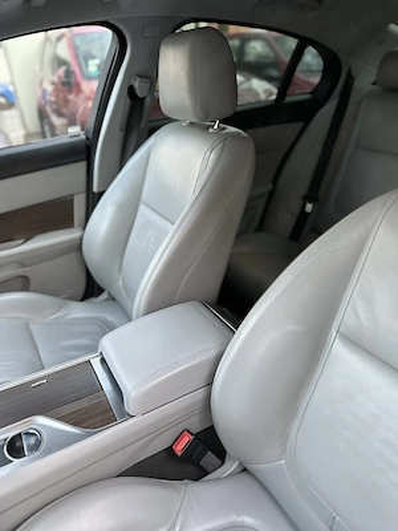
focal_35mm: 24
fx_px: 368
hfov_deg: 56.8
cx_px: 199
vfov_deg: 71.6
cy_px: 266
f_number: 1.78
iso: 250
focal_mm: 6.86
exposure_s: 1/119
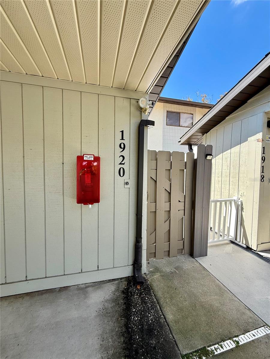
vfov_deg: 102.1
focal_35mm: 14
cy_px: 180
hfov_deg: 85.7
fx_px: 146
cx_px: 135
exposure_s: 1/408
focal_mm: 2.22
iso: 64
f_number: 2.2
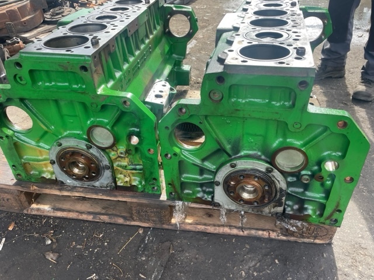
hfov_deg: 67.3
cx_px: 187
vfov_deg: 53.1
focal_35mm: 26
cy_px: 140
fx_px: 281
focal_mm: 4.2
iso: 32
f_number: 1.6
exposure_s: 1/231
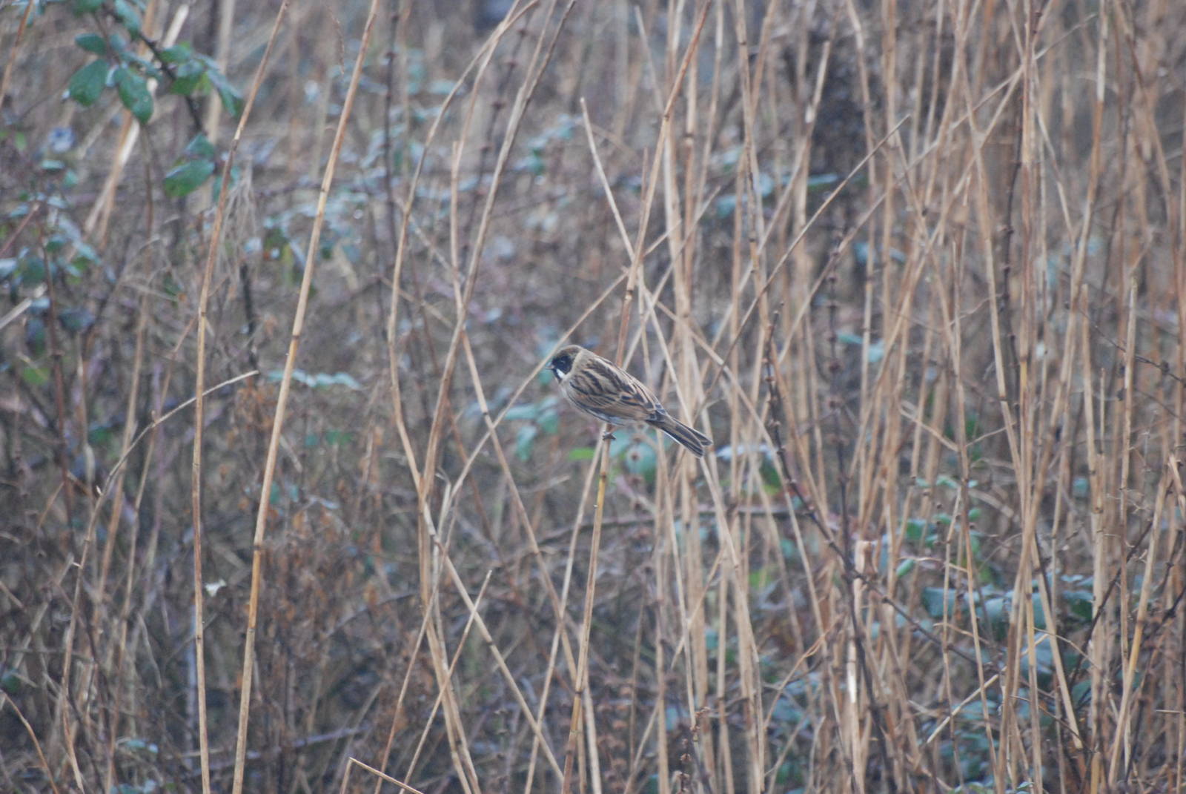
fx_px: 14842
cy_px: 397
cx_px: 593
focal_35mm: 450
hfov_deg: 4.6
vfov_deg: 3.1
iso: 1600
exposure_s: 1/160
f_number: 5.6
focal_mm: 300
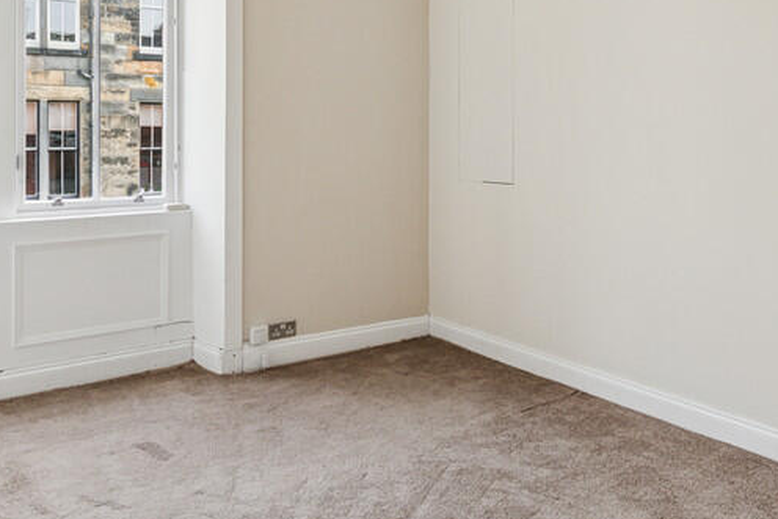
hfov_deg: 56.9
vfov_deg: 38.4
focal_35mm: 33
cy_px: 100
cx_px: 458
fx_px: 713
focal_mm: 16
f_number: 8
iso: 640
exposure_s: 1/100
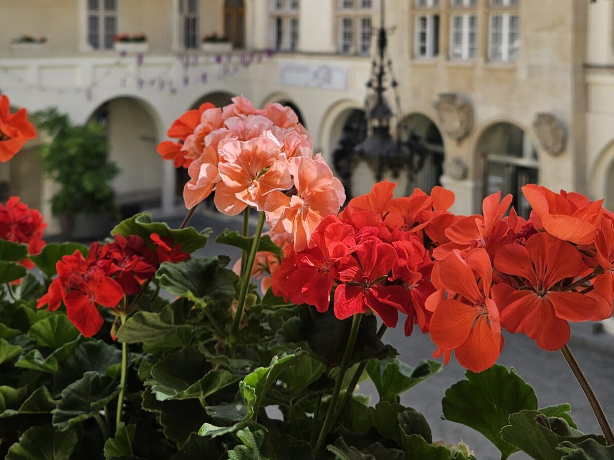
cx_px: 337
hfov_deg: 38.9
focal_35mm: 49
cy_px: 63
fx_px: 869
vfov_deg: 28.7
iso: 25
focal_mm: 5.4
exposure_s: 1/614
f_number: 1.8
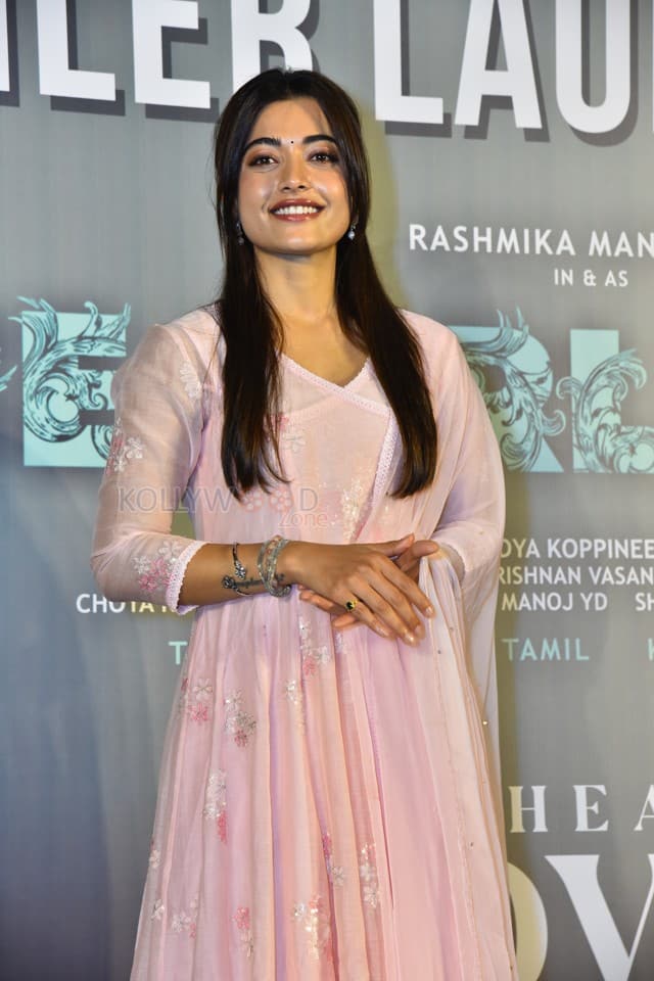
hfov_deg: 14.9
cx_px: 327
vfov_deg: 22.1
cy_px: 490
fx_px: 2507
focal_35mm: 92
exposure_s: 1/125
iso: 2000
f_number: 5.6
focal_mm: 92
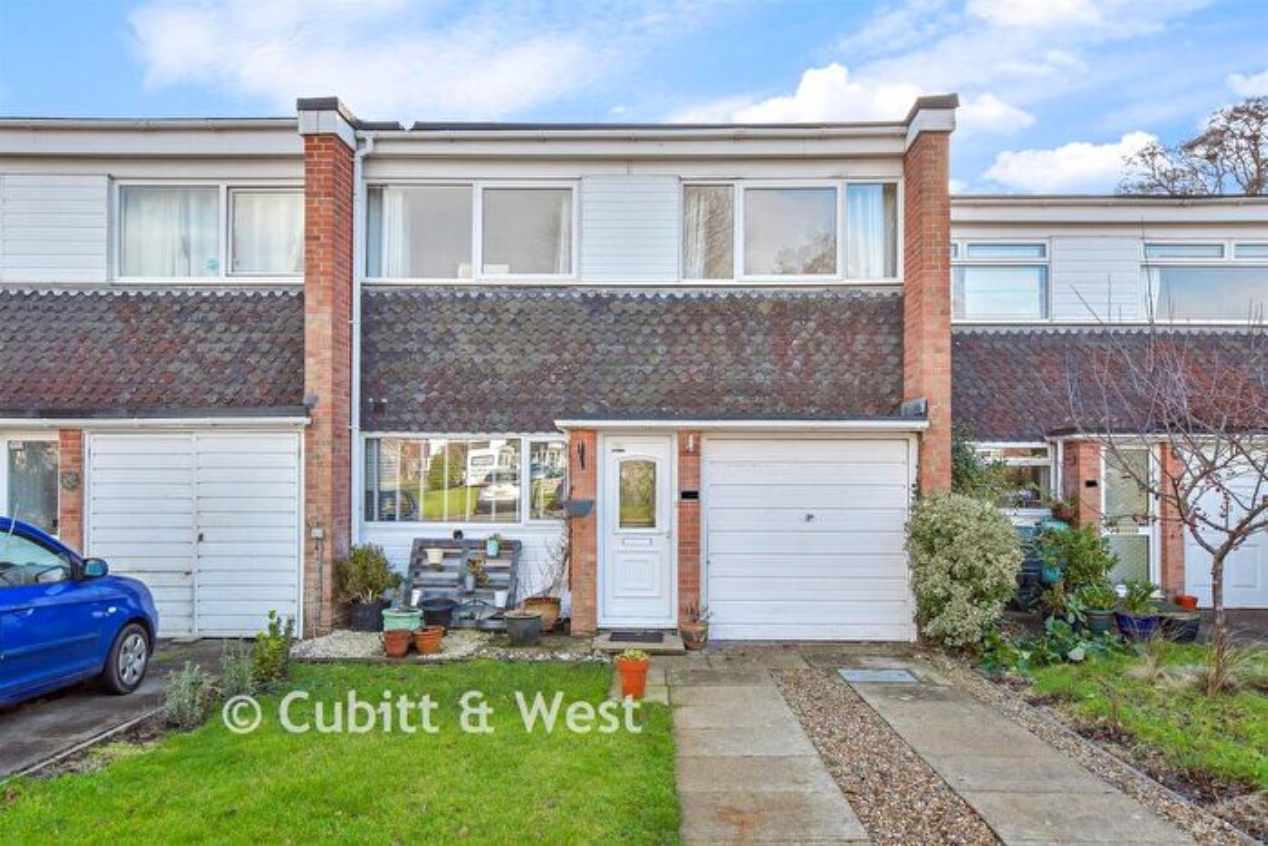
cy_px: 423
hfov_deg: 78.6
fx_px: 775
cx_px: 634
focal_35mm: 22
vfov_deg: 57.2
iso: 500
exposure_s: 1/250
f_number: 8
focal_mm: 15
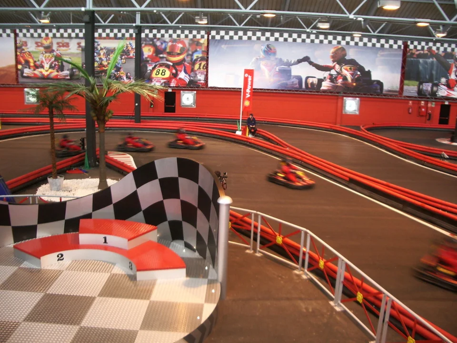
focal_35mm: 35
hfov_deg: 52.6
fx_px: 462
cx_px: 228
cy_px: 172
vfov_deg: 40.7
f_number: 2.6
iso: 100
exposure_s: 1/25
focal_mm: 5.8
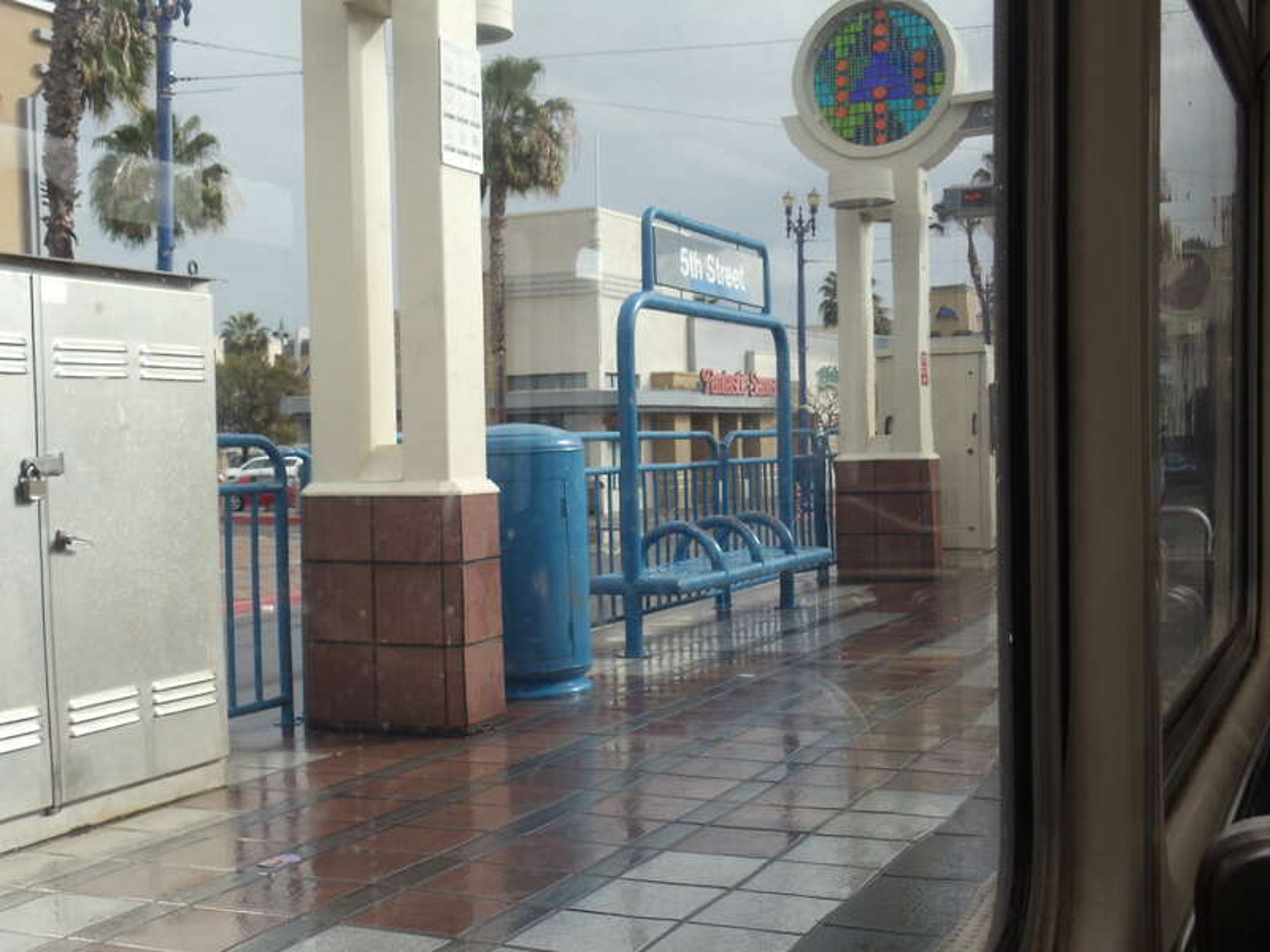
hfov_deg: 31.7
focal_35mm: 61
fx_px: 2238
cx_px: 635
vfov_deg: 24.0
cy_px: 476
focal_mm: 8.3
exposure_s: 1/200
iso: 100
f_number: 4.1
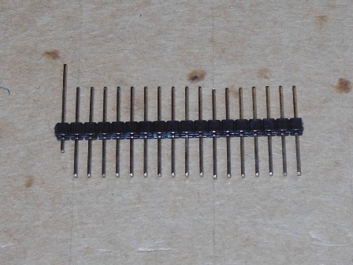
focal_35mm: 43
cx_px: 176
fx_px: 438
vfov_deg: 33.6
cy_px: 132
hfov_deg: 43.9
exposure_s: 1/60
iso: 125
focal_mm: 7.7
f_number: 7.5
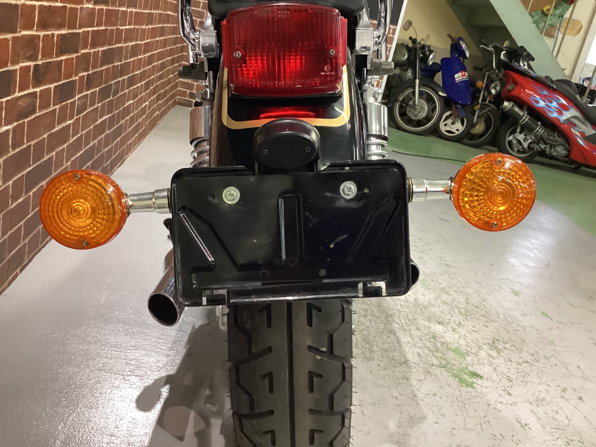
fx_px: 534
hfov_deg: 58.4
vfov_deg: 45.4
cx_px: 298
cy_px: 224
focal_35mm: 31
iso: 320
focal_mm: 3.3
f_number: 2.4
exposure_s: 1/60
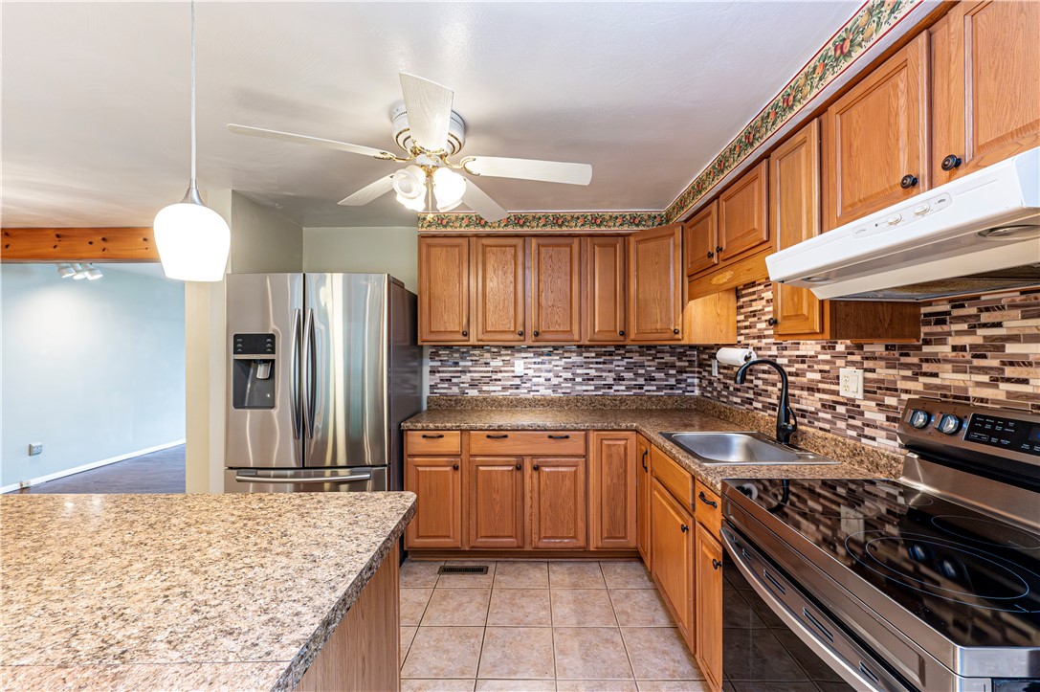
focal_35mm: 14
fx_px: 404
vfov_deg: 81.1
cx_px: 520
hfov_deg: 104.3
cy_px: 346
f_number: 8
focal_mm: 14
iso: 3200
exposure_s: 1/80
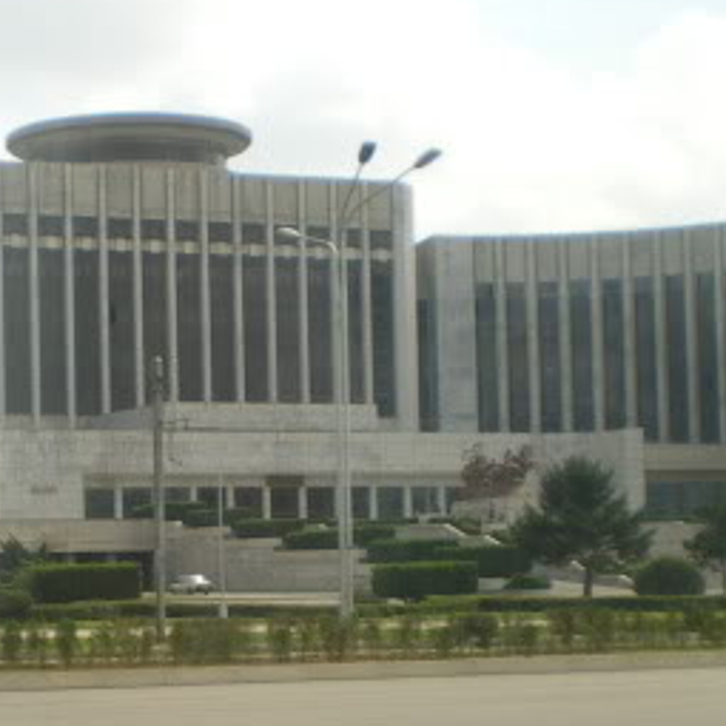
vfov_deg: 17.4
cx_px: 137
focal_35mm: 100
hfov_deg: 17.2
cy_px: 470
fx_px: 2373
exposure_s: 1/320
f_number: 4.6
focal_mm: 6.3
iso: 50
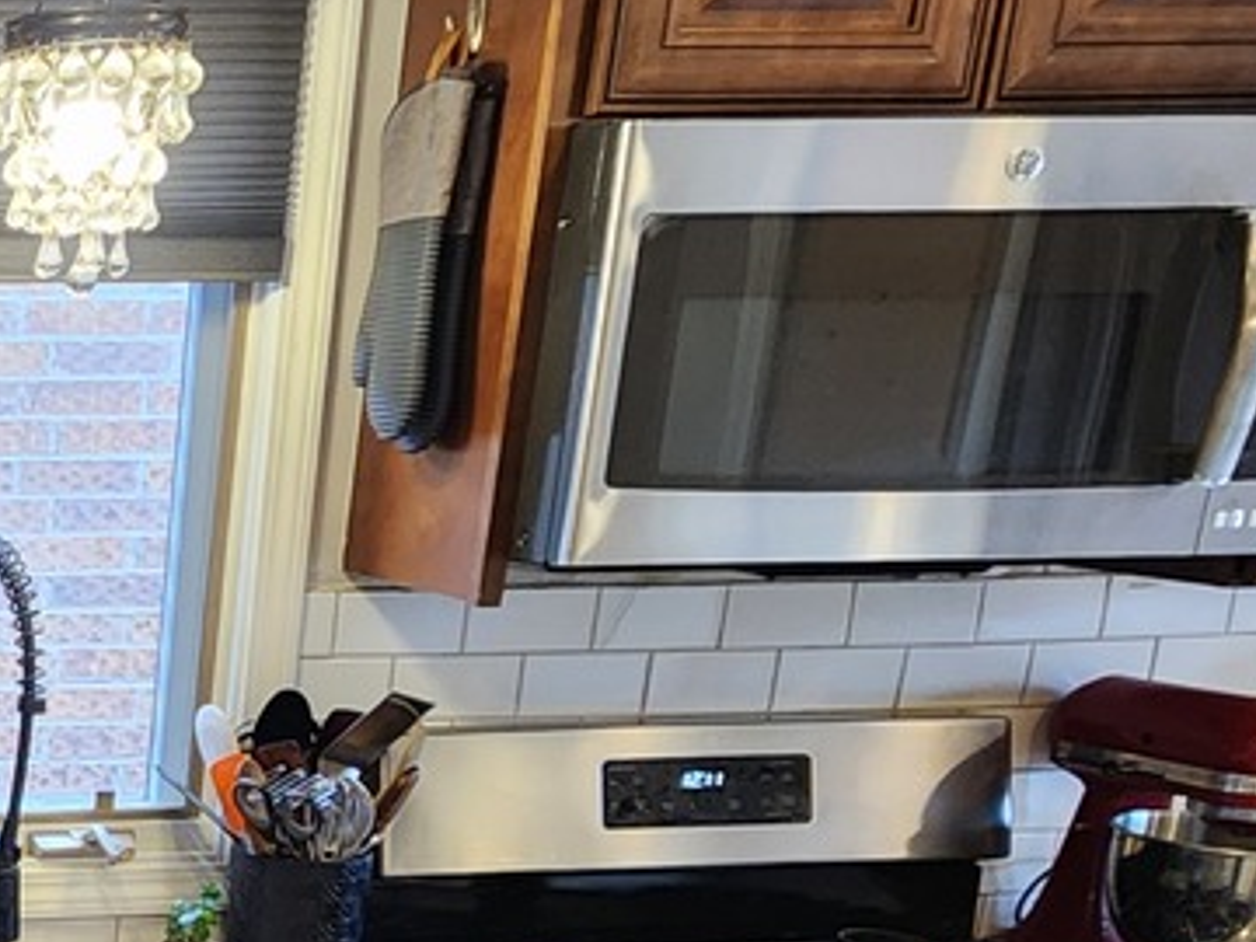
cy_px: 914
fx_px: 1887
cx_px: -593
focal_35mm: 52
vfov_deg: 26.7
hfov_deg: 27.0
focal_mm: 2.2
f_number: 2.2
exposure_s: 1/40
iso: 320
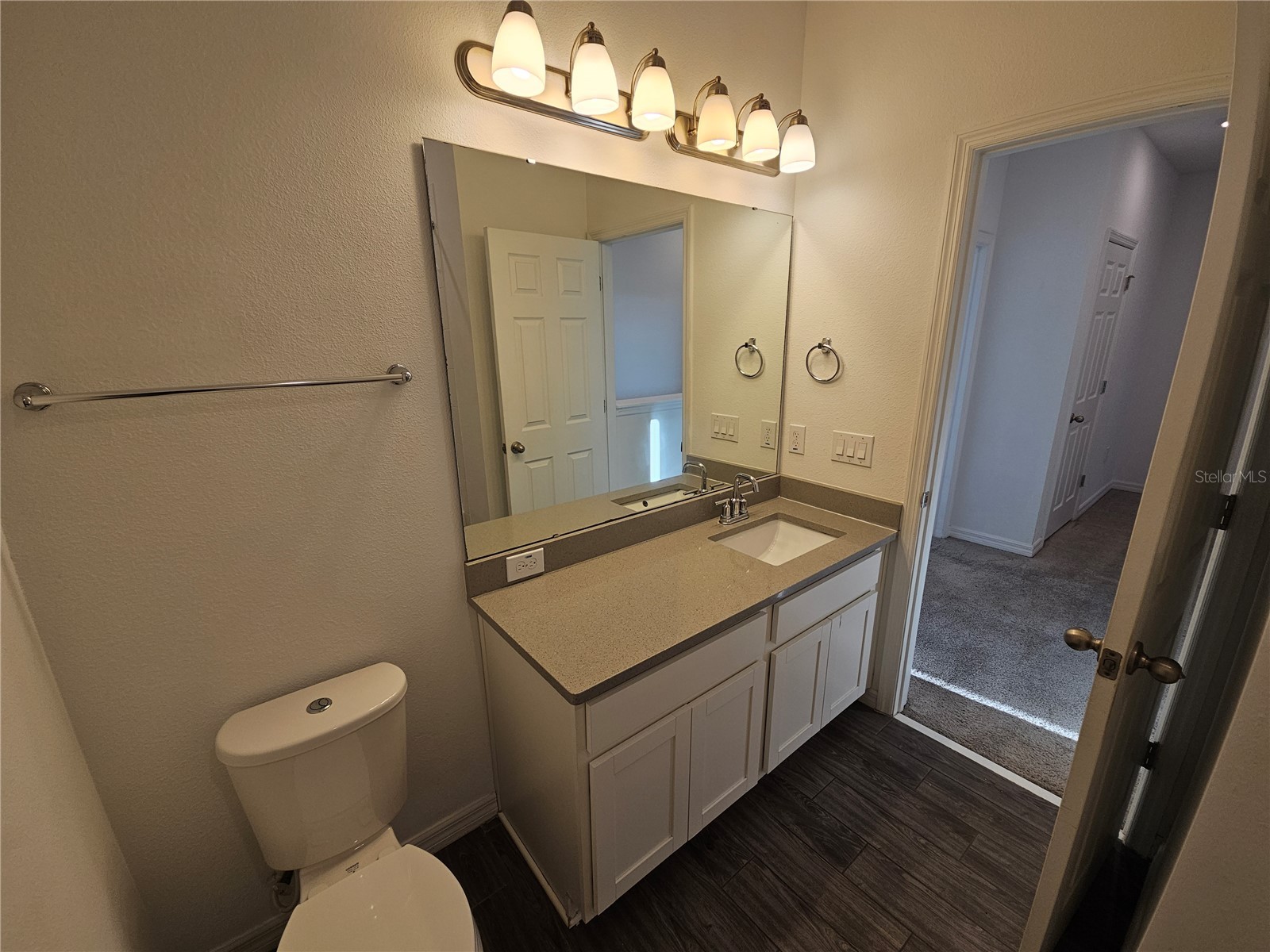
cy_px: 476
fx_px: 477
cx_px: 635
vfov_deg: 89.9
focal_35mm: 13
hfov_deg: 106.2
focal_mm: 2.2
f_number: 2.2
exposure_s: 1/120
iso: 64
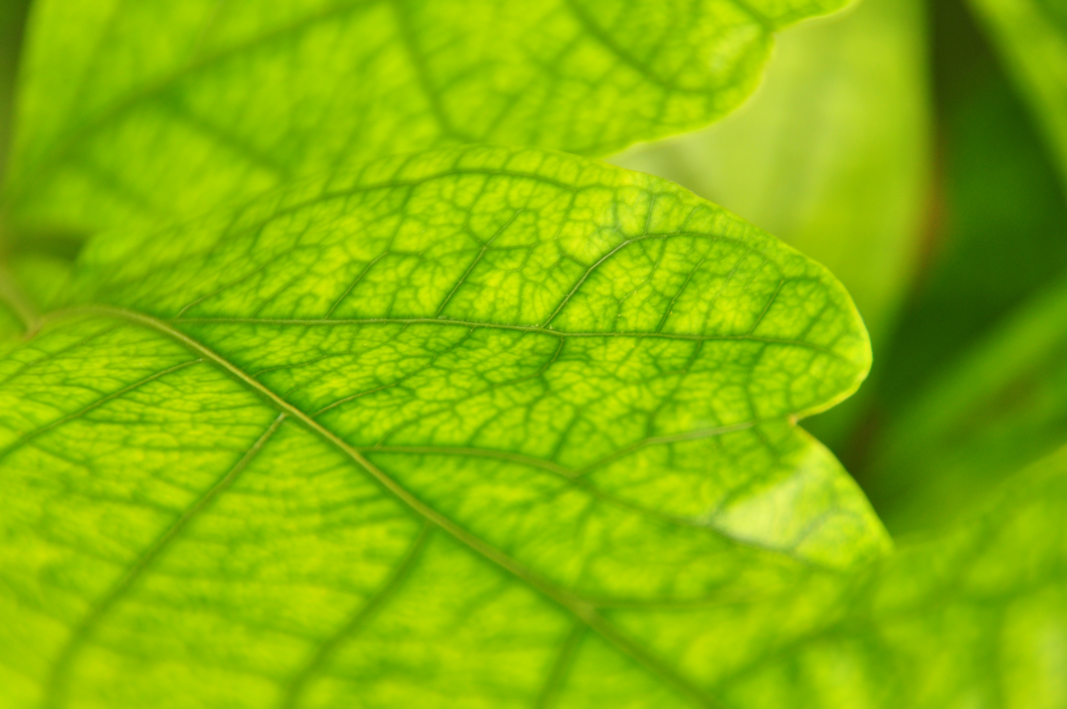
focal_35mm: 375
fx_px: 11101
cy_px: 354
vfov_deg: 3.7
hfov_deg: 5.5
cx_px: 534
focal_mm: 250
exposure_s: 1/160
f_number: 6.3
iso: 400
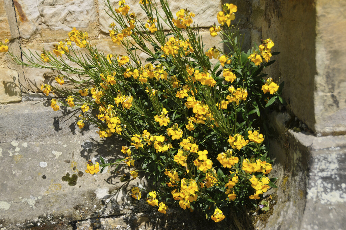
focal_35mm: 60
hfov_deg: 33.4
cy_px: 115
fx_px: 576
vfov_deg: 22.6
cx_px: 173
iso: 200
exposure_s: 1/1250
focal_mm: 40
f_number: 4.5
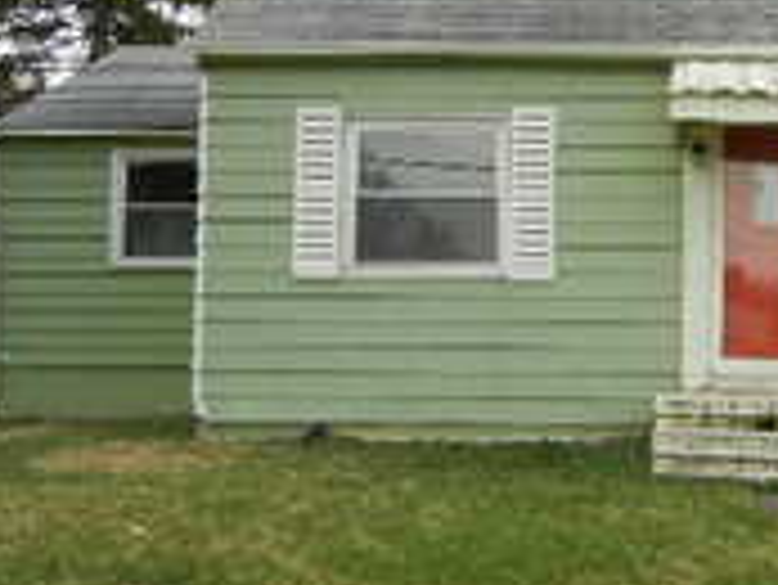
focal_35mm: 60
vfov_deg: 24.4
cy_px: 266
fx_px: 1349
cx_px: 679
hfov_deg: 30.9
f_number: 3.5
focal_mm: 5.4
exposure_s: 1/572
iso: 160
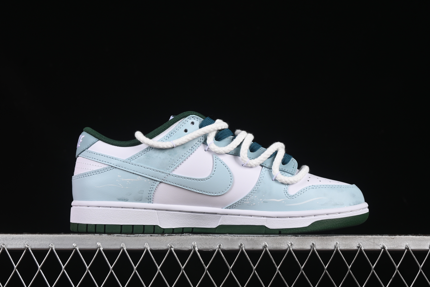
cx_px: 215
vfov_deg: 18.2
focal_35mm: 75
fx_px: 896
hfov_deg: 27.0
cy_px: 144
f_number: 8
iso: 160
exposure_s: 1/80
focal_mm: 50
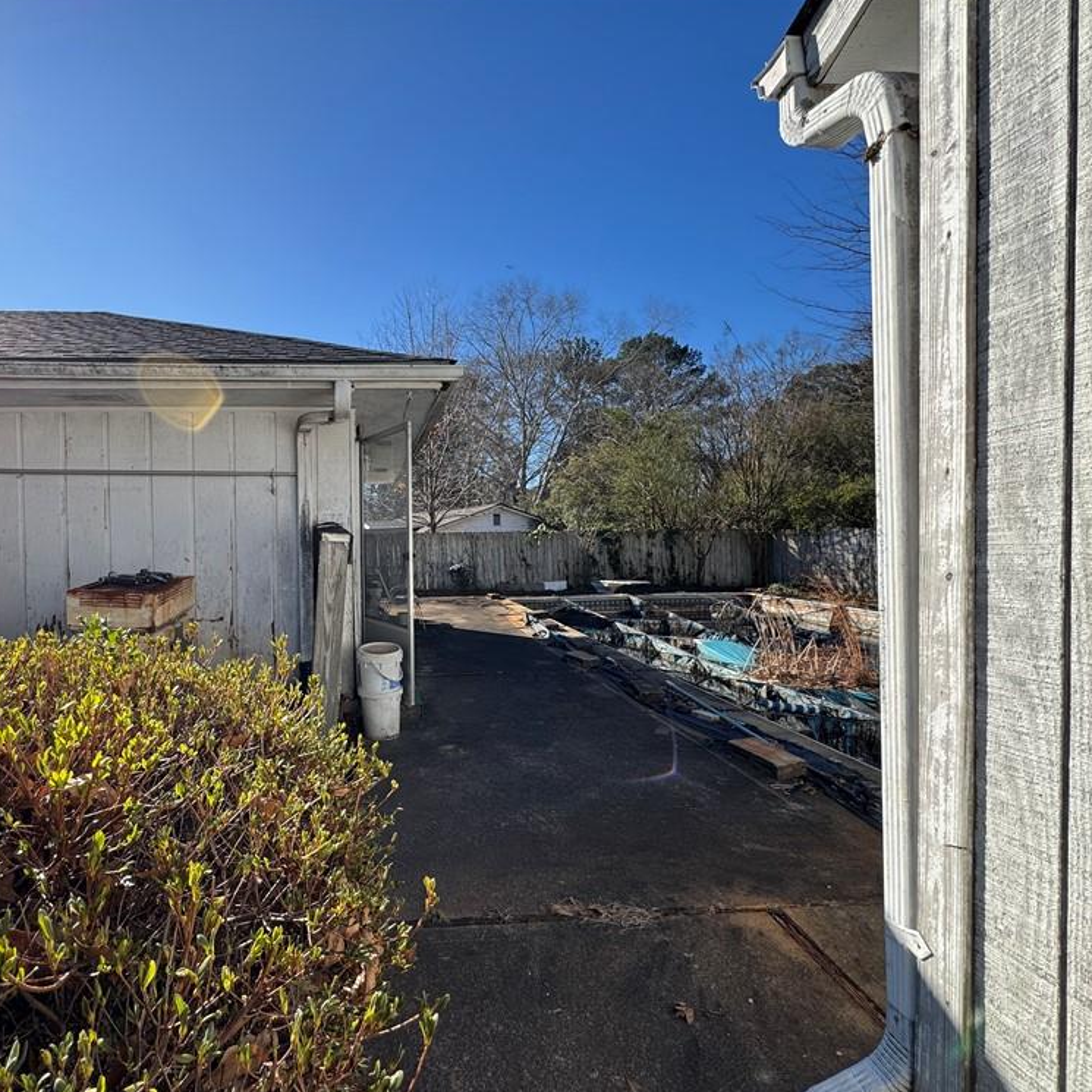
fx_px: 607
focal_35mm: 17
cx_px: 391
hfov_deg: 81.9
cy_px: 553
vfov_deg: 84.0
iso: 40
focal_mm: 2.22
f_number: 2.2
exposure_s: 1/796
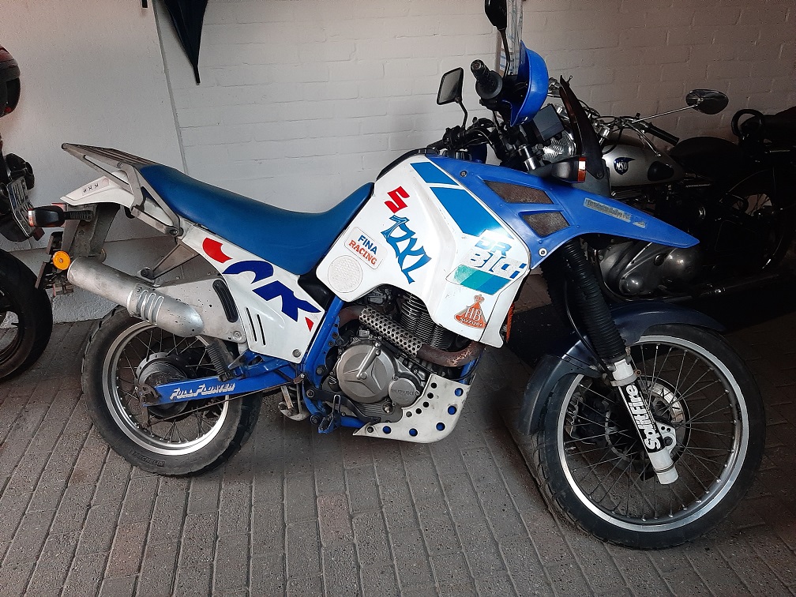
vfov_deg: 53.1
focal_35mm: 26
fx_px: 598
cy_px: 298
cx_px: 398
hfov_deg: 67.3
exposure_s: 1/25
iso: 250
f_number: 1.7
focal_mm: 3.93
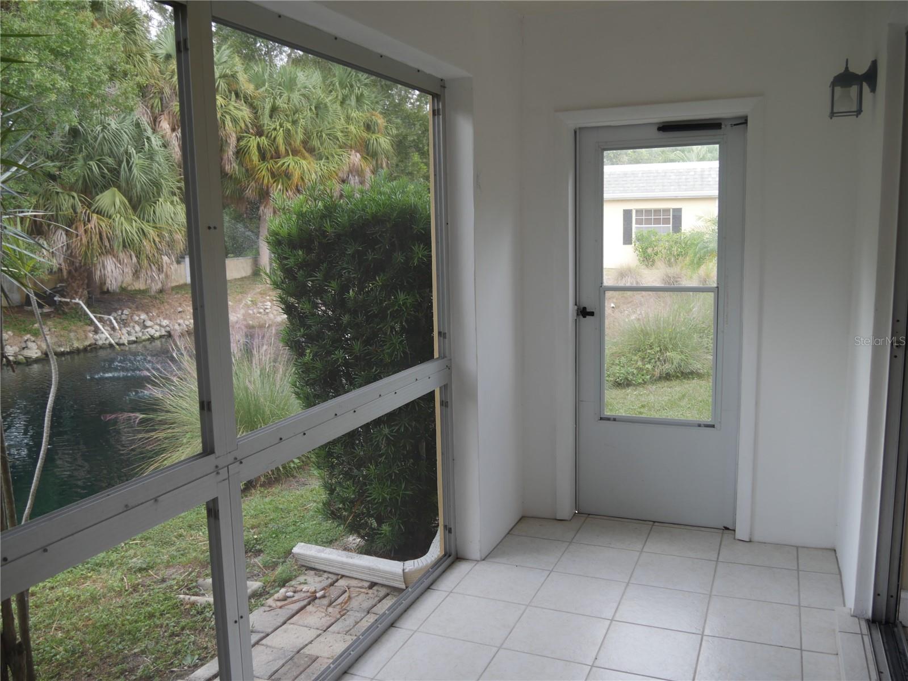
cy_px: 340
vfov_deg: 49.8
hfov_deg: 63.4
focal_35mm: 28
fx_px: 735
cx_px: 454
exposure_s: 1/125
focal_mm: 14
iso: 200
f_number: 4
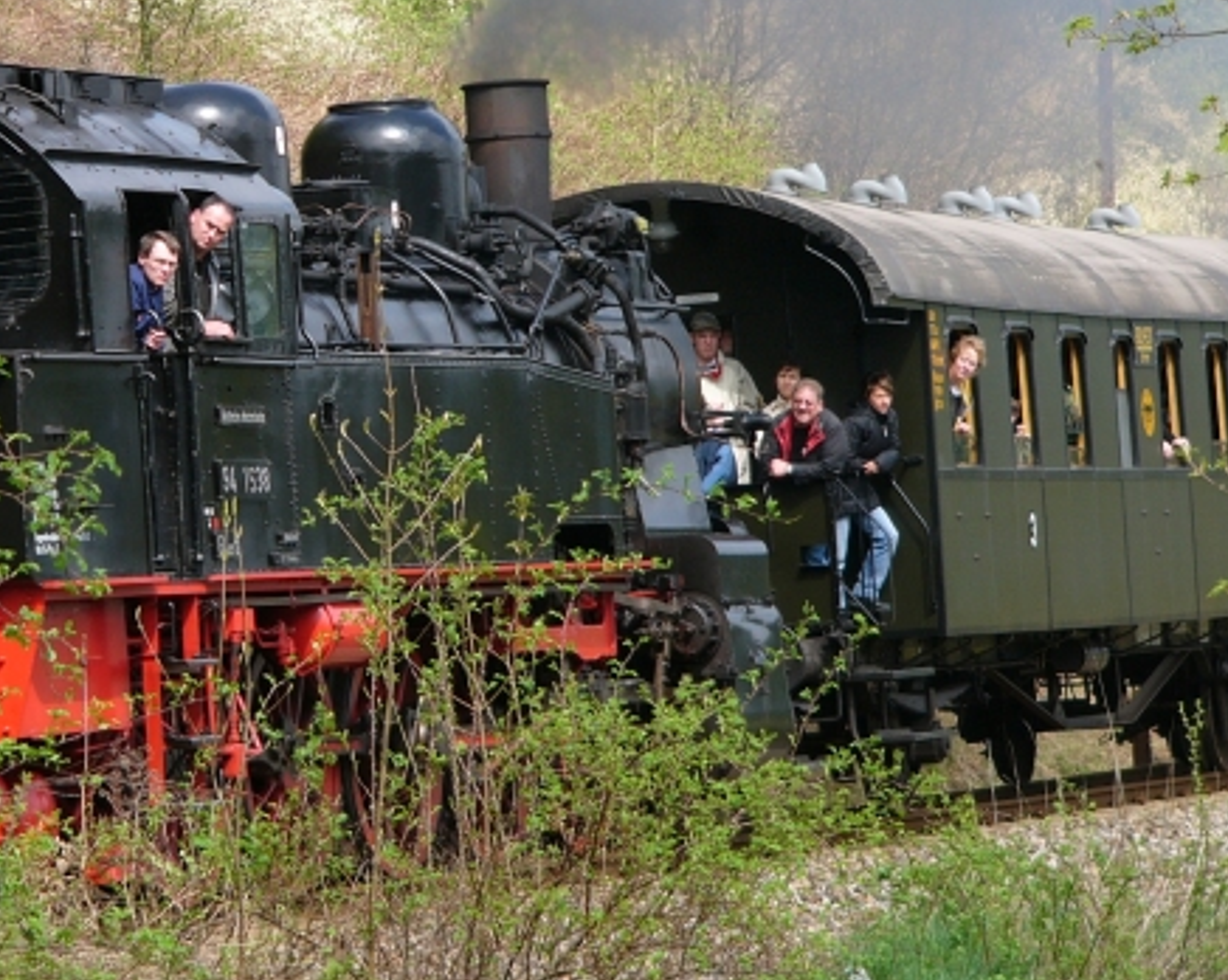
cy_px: 300
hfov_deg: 8.4
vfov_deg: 6.7
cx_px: 318
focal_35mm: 229
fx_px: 8315
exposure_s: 1/400
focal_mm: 24.3
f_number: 2.8
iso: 50
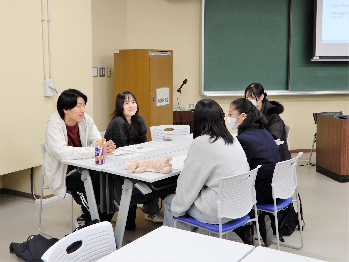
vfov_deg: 37.7
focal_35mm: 38
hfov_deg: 49.0
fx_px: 383
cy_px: 131
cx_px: 174
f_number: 4
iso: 180
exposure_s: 1/30
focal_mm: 6.8
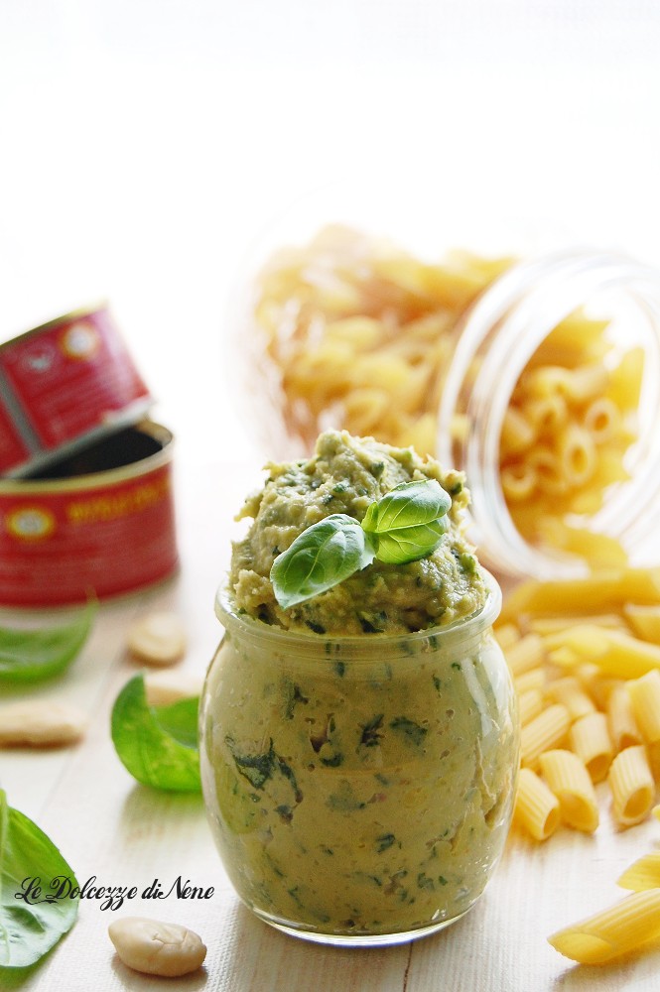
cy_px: 496
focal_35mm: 82
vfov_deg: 24.6
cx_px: 330
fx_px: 2273
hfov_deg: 16.5
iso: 400
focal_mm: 55
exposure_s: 1/60
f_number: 5.6
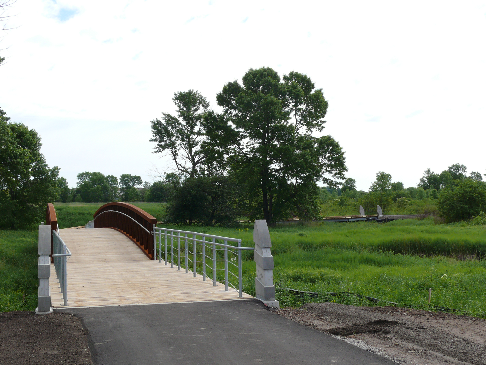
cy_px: 182
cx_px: 243
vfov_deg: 25.2
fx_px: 814
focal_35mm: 58
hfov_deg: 33.2
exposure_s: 1/400
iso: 100
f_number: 5.6
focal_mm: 10.5
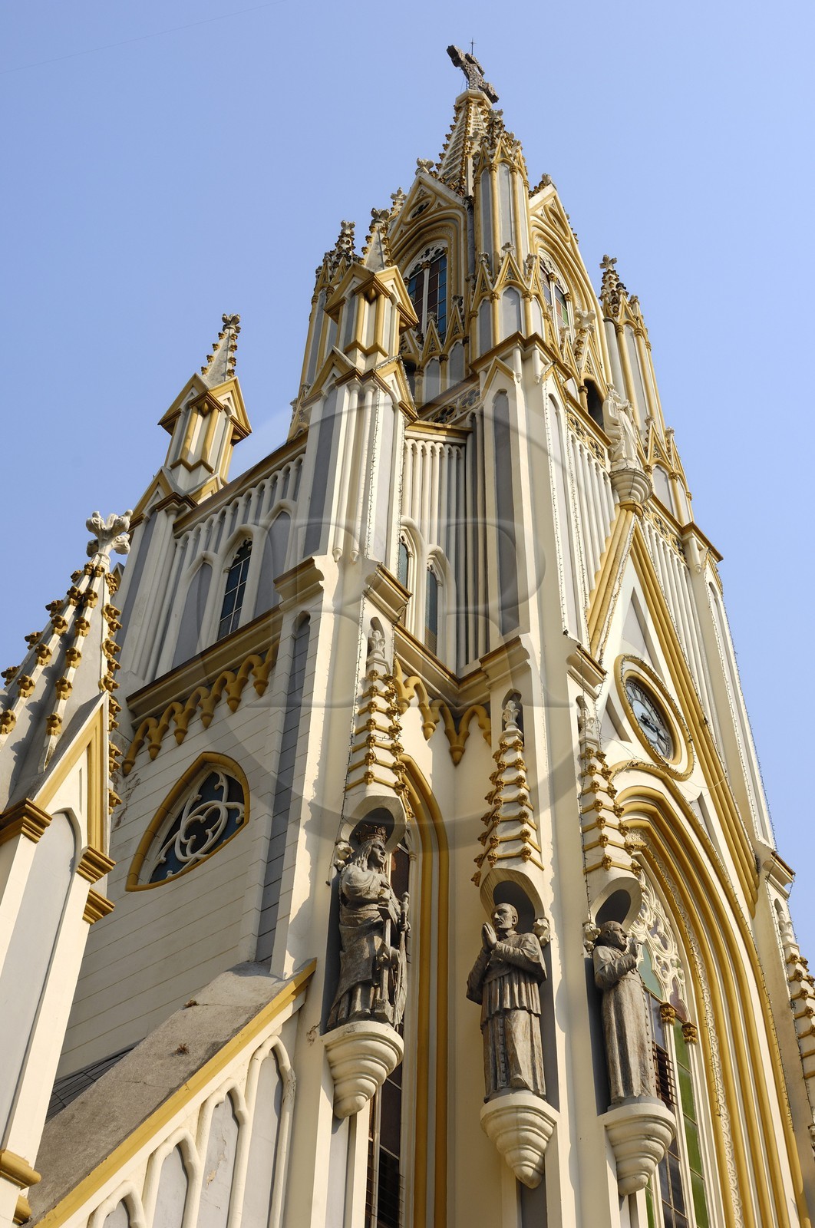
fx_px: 1430
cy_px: 614
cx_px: 408
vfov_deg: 46.5
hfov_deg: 31.8
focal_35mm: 42
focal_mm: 28
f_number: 9
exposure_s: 1/160
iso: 100
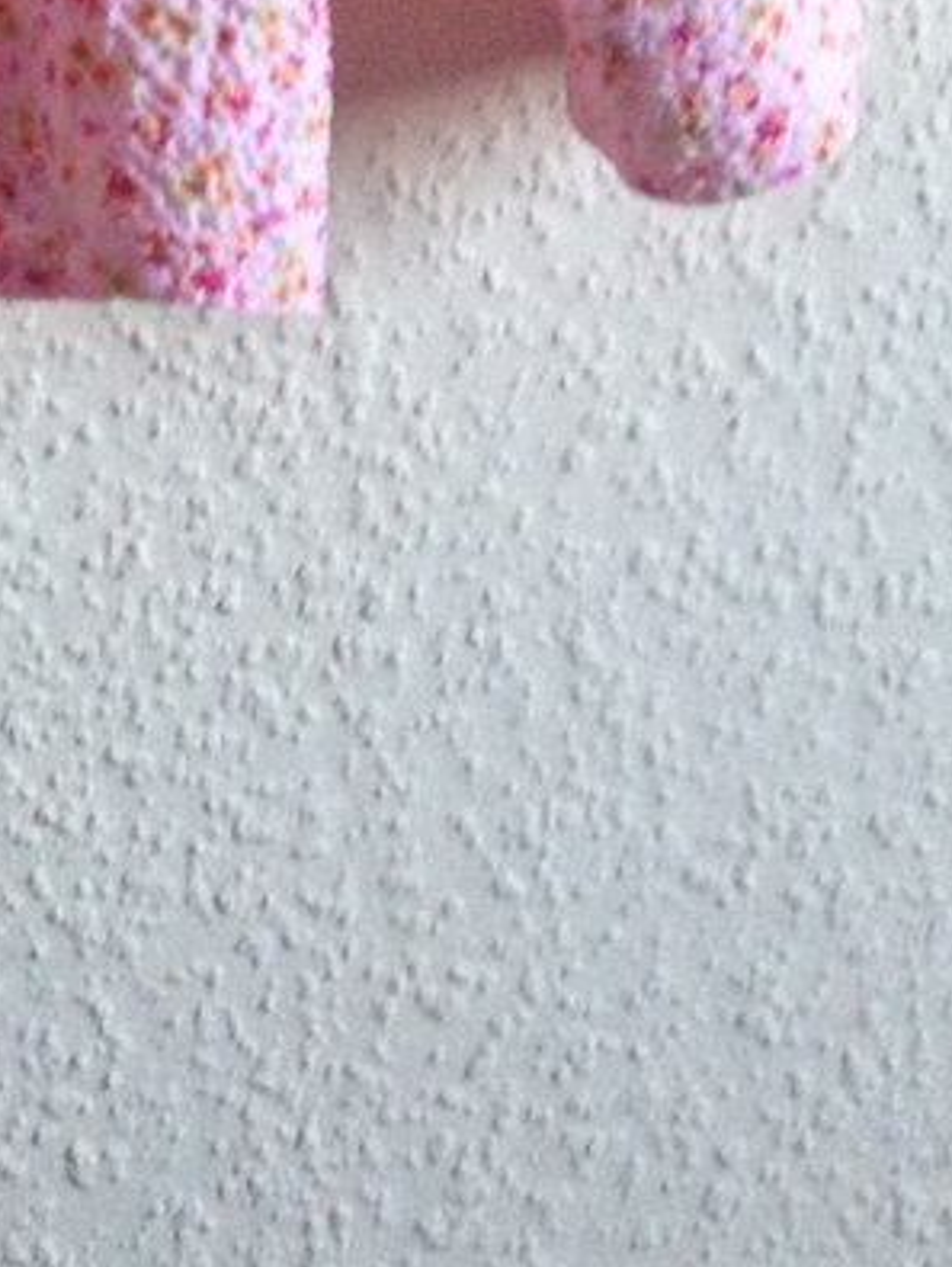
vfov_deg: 15.6
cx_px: -420
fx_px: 4320
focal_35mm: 118
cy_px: -540
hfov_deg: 12.1
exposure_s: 1/20
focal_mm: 4.28
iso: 125
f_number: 2.4
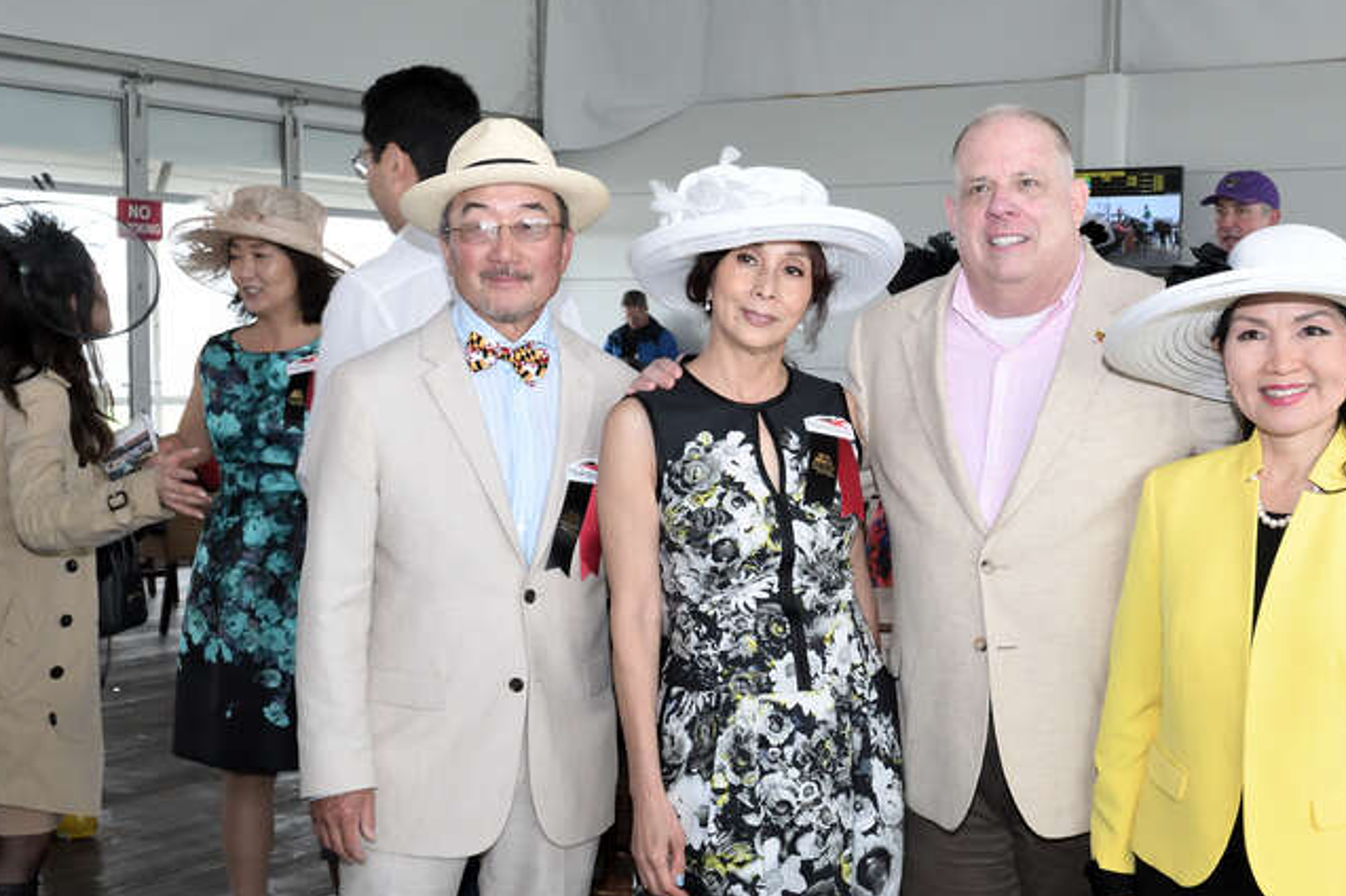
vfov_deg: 27.5
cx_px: 784
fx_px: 1831
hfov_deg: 40.2
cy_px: 485
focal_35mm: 49
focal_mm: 26
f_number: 9
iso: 2500
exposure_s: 1/80
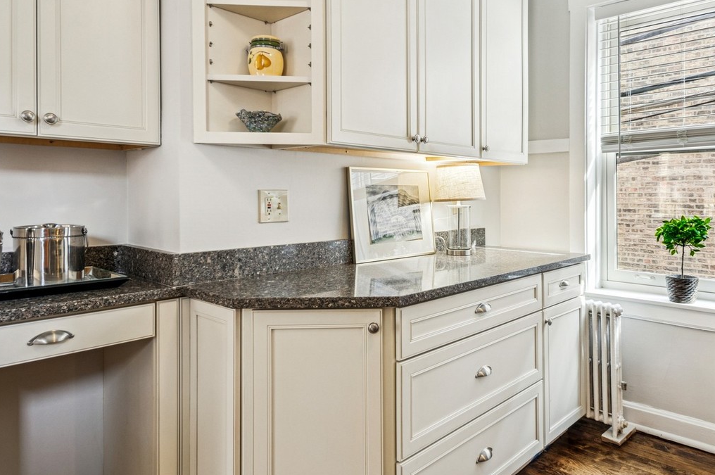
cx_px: 393
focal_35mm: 24
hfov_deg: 73.6
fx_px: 476
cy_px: 204
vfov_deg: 52.8
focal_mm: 10
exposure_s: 1/2.5
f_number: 11
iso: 200
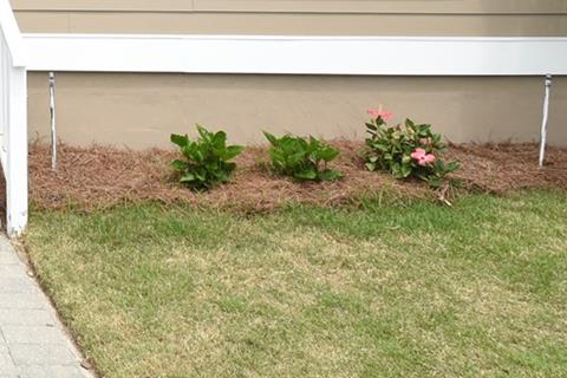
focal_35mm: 50
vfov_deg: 23.2
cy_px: -145
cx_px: -198
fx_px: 787
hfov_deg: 30.0
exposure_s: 1/160
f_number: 6.3
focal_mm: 10
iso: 100
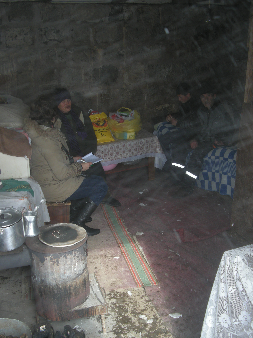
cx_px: 126
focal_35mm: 37
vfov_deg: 50.1
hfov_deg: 38.7
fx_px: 361
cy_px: 169
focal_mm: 7.9
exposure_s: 1/96.1
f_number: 2.8
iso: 64
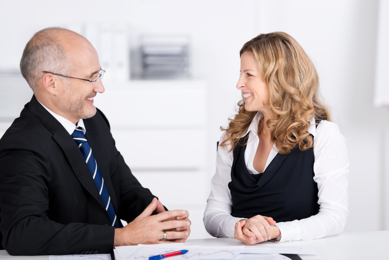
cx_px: 194
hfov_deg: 15.2
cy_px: 130
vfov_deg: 10.2
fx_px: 1459
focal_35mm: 135
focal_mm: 135
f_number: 3.2
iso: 100
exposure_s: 1/200
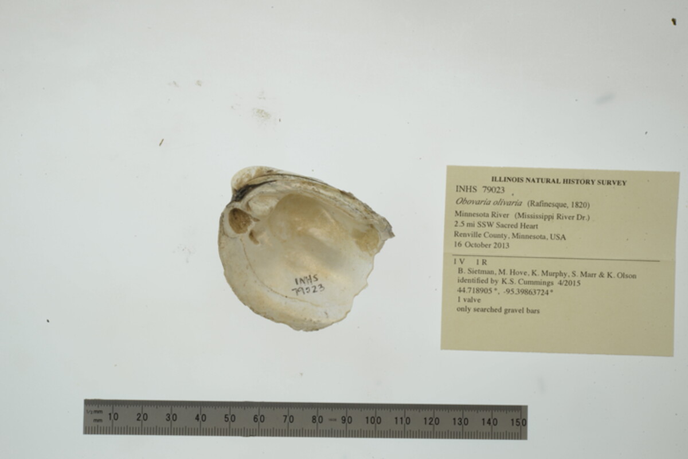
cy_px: 230
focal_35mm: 60
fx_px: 1147
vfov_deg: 22.6
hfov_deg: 33.4
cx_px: 344
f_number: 32
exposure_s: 1/10
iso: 100
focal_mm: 60
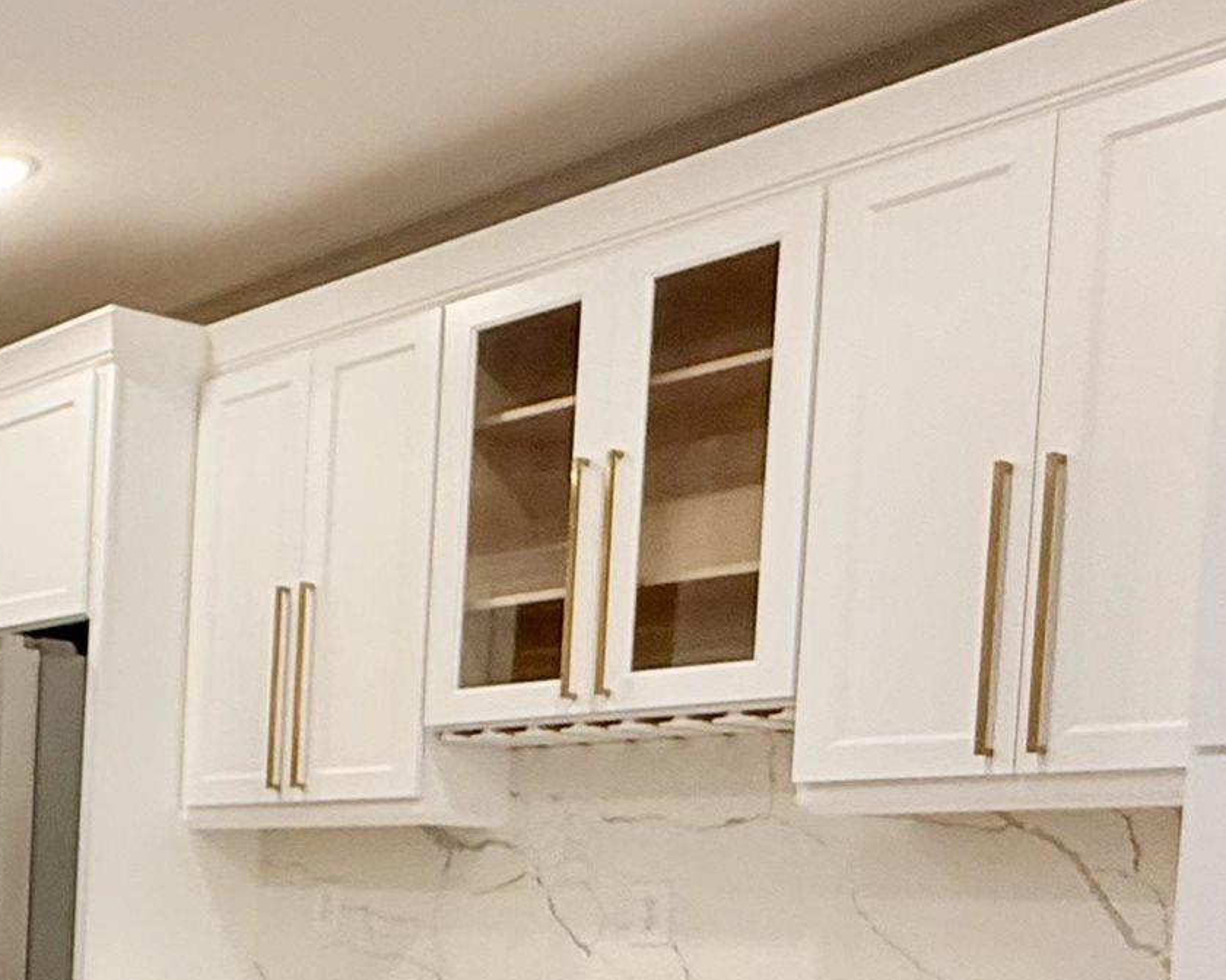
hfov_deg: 29.2
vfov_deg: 28.4
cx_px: -419
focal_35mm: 50
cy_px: 979
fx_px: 1814
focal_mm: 2.22
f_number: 2.2
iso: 200
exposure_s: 1/120
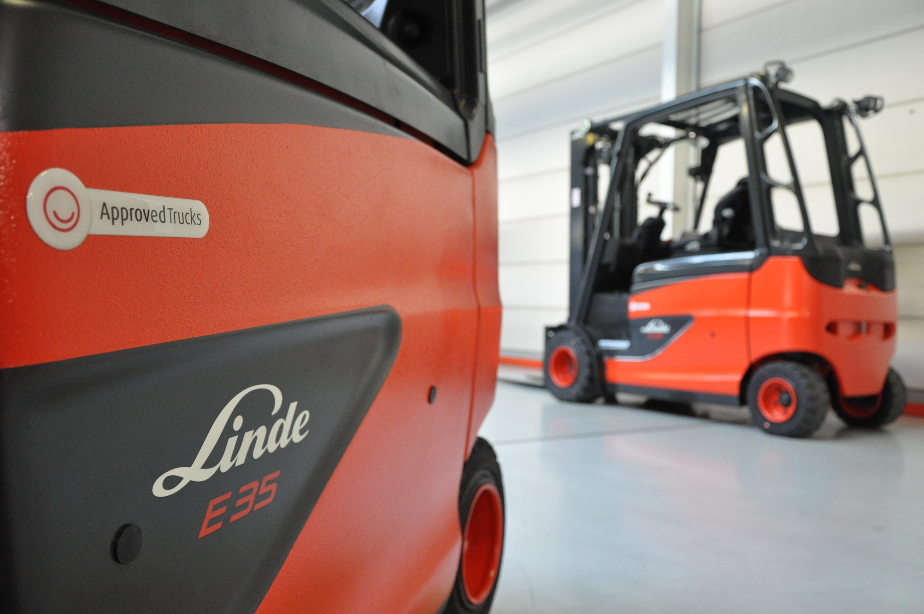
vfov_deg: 41.6
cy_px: 307
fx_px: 808
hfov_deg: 59.6
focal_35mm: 32
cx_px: 462
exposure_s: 1/60
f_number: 4
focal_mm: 21
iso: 1600
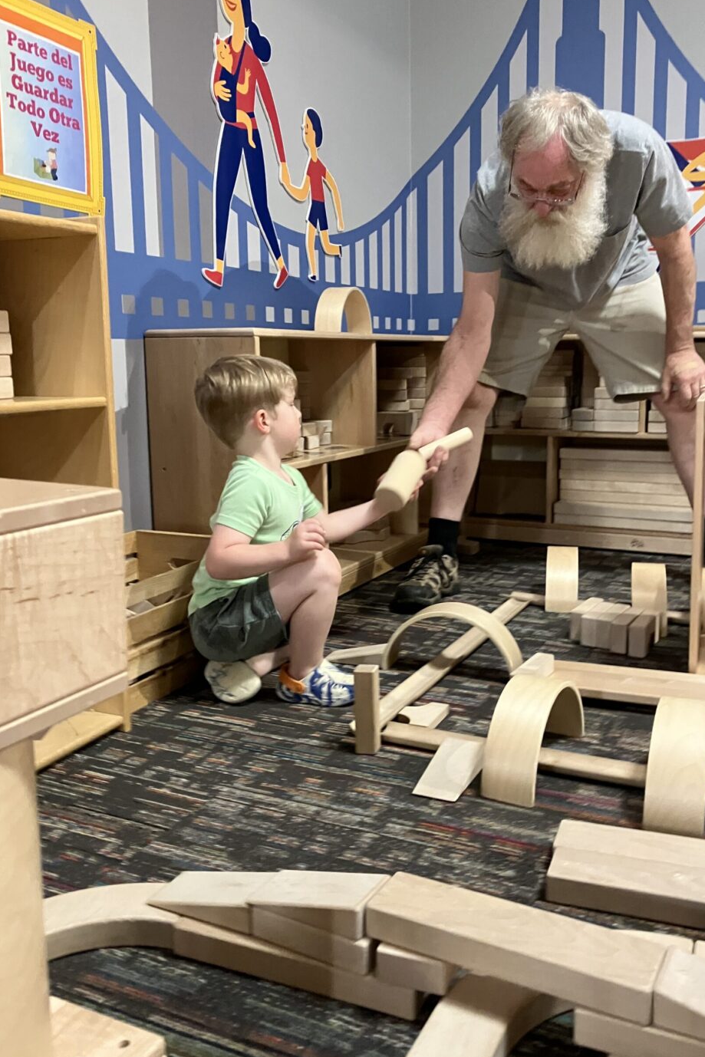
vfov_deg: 60.2
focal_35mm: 31
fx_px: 910
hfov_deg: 42.3
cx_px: 397
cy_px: 502
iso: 320
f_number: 1.8
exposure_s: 1/38
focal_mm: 3.99
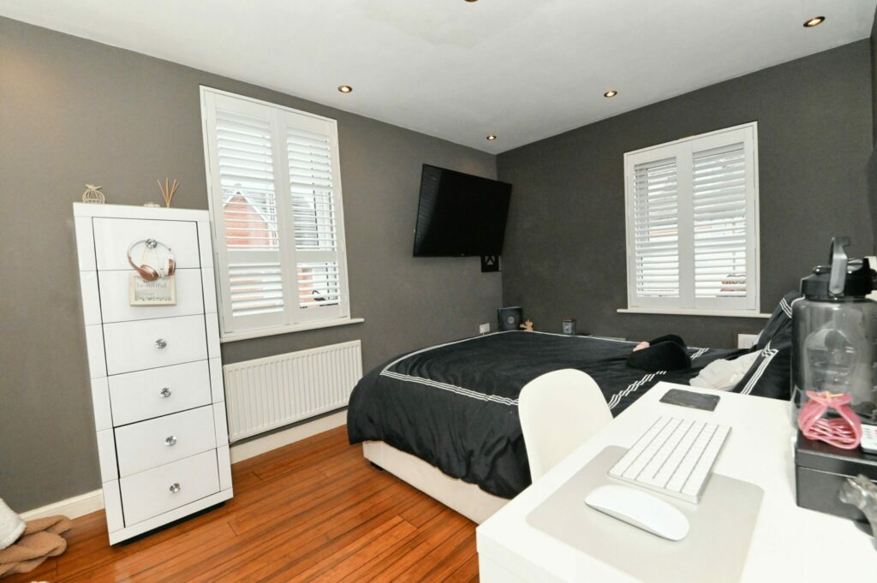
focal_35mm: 15
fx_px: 365
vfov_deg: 77.2
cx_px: 438
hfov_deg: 100.4
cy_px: 292
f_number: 10
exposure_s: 1/60
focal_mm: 15
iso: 6400
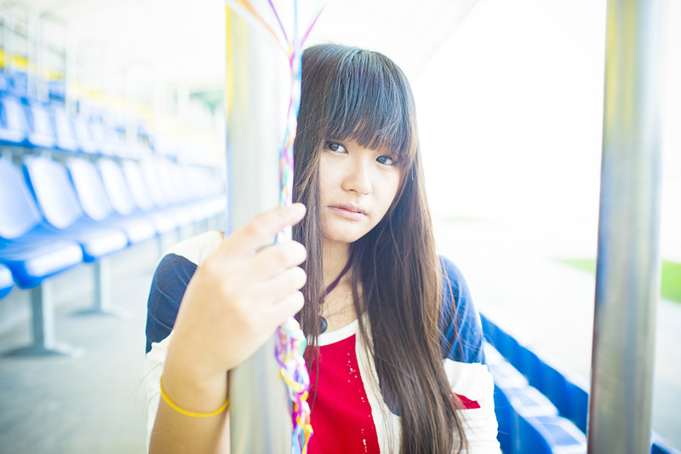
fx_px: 662
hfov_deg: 54.4
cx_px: 340
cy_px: 227
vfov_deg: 37.8
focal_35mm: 35
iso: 100
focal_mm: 35
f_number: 2.8
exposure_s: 1/400
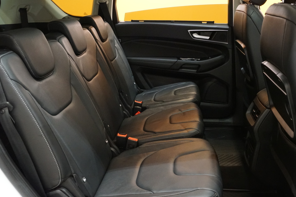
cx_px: 151
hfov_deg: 55.8
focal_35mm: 34
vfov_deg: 38.9
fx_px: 280
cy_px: 107
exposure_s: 1/20
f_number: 8
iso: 3200
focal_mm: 20
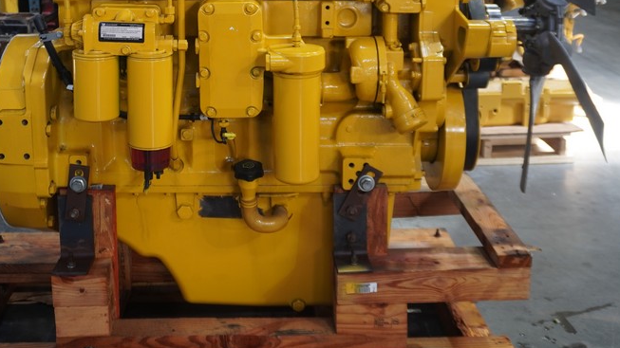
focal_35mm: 47
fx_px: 770
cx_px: 269
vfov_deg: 24.9
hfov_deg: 43.8
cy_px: 46
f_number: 4
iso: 200
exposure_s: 1/30
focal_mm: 19
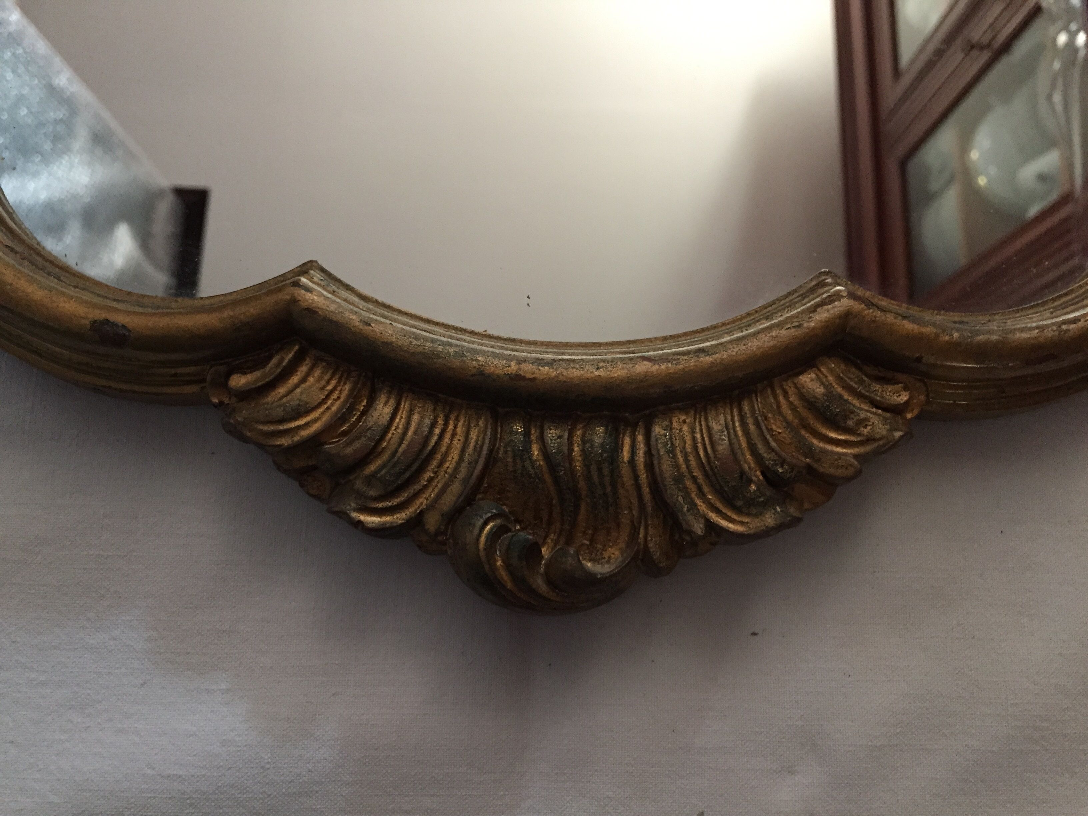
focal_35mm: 29
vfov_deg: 48.2
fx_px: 911
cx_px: 544
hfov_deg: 61.7
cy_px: 408
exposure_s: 1/30
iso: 250
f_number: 2.2
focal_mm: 4.15
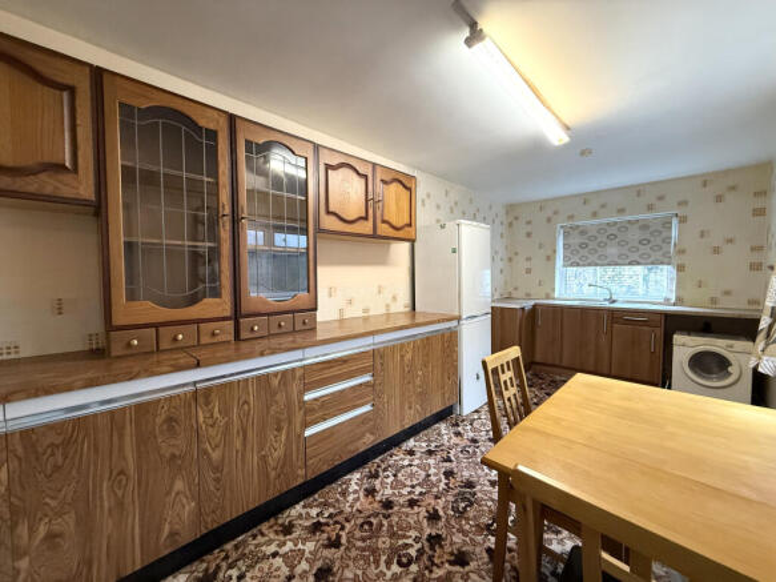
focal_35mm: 14
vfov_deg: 85.7
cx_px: 388
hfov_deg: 102.1
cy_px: 291
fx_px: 314
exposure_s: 1/100
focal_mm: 2.22
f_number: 2.2
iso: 320
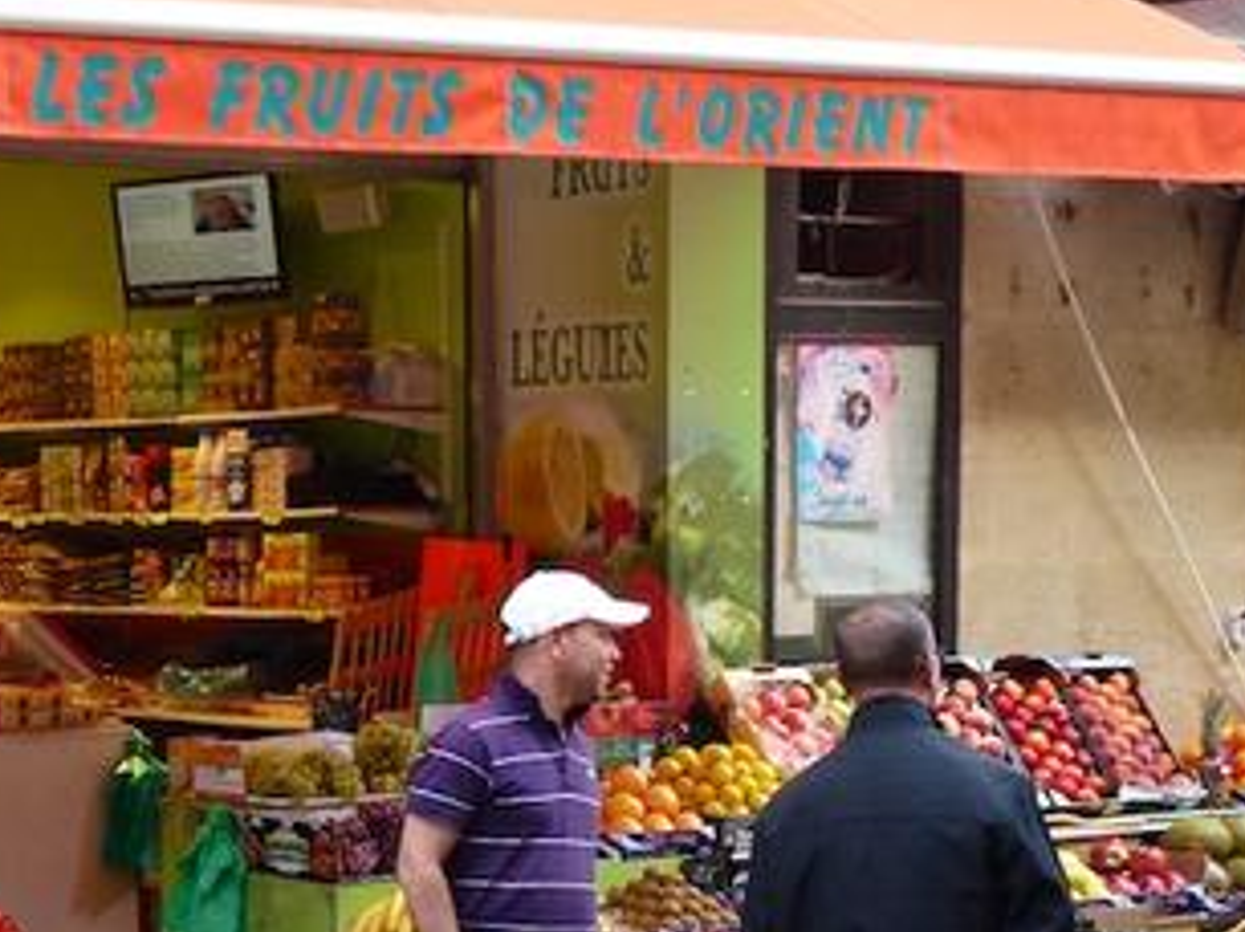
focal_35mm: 90
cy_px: 883
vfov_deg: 16.1
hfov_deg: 21.2
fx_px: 3234
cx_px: 65
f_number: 3.9
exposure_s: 1/80
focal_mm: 7.4
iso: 160
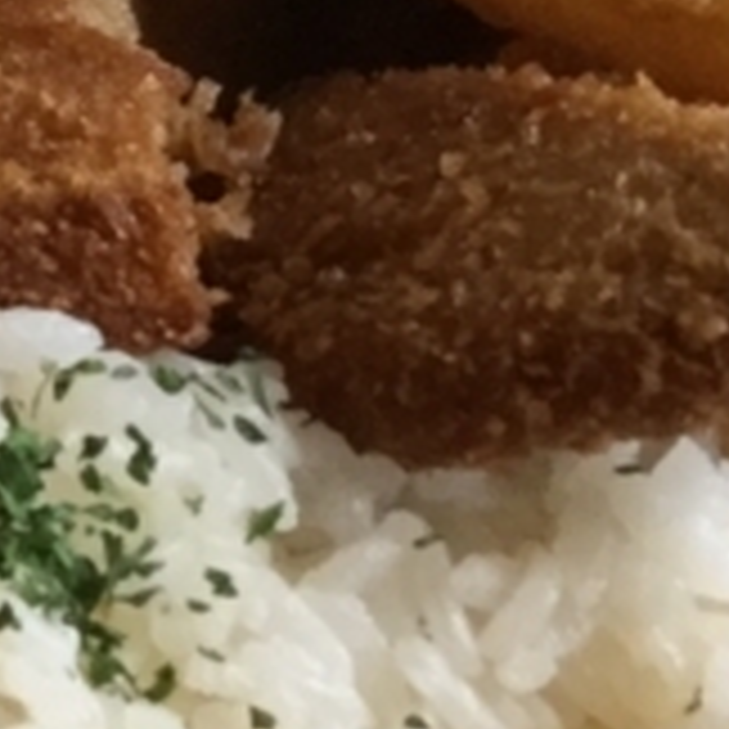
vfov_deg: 10.1
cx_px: -1030
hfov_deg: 9.1
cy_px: 68
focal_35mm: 173
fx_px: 4122
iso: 80
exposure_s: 1/30
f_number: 2.4
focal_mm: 3.3
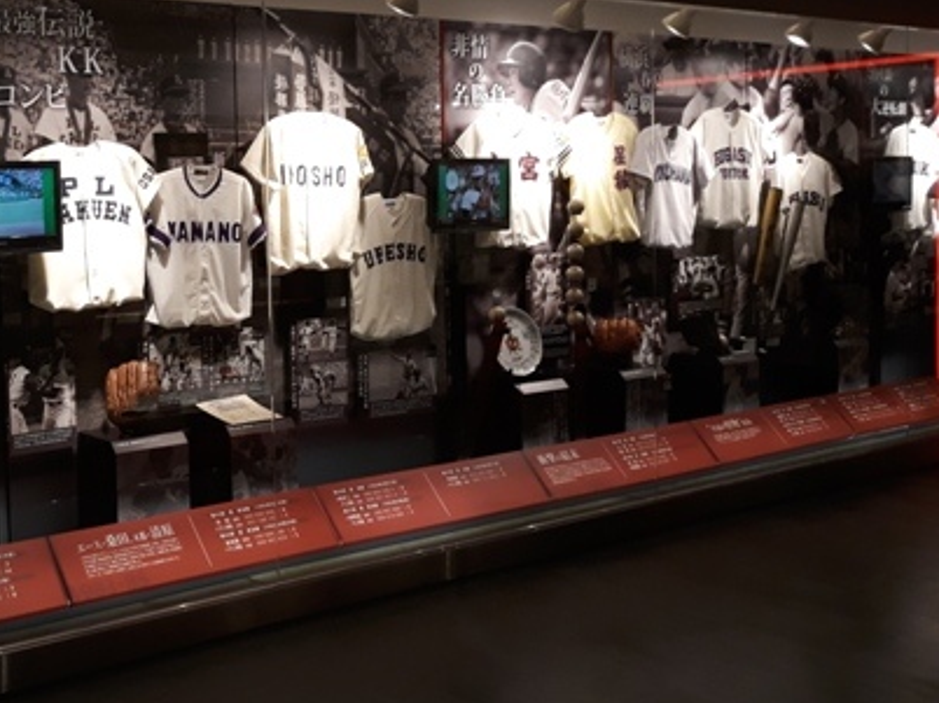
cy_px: 259
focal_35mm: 43
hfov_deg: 42.2
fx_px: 1166
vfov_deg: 33.4
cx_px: 210
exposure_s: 1/40
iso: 100
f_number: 1.7
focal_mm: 3.71
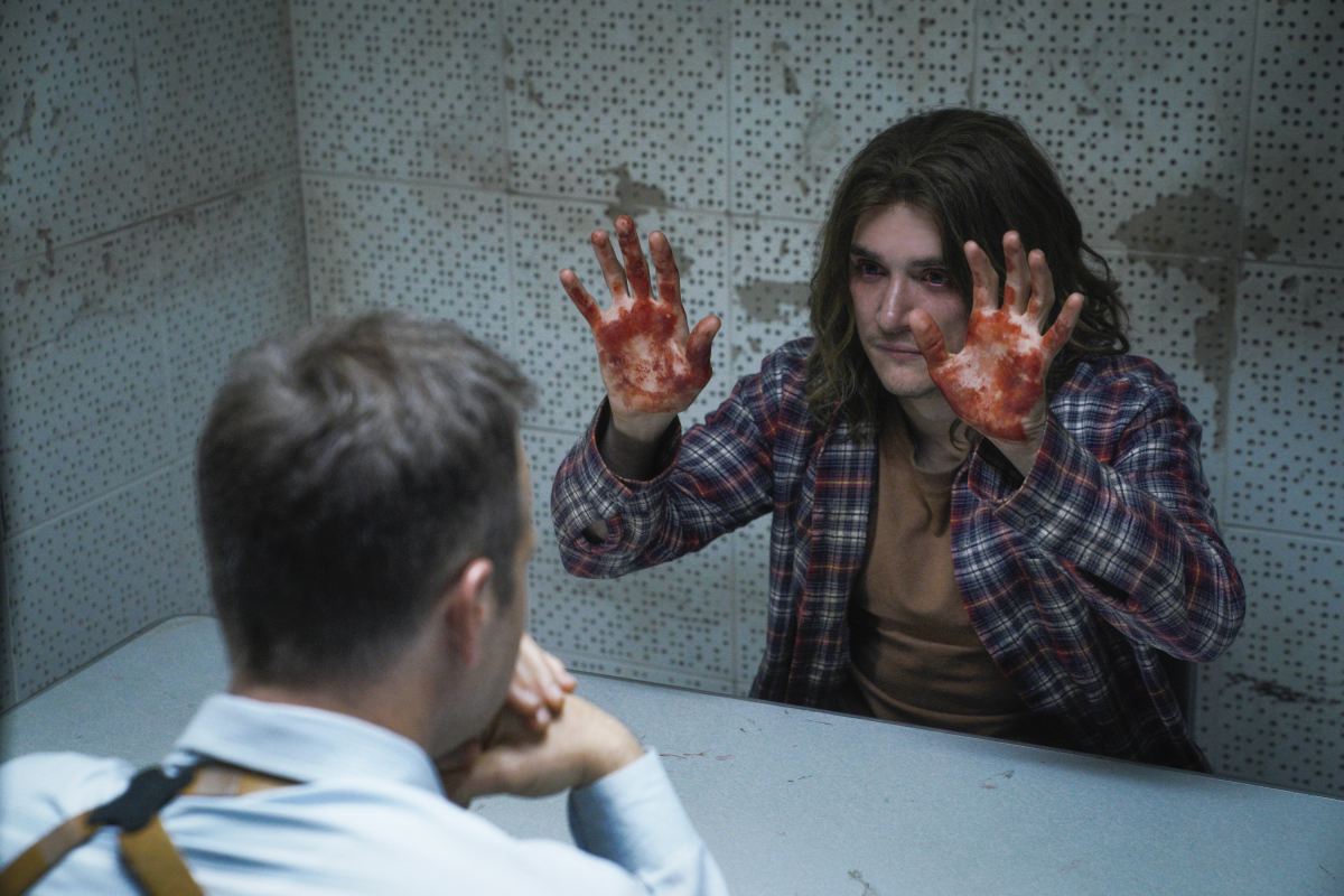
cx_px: 672
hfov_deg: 28.8
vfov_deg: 19.5
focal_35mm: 70
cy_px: 448
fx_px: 2613
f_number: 4
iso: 3200
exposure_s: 1/160
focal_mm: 70
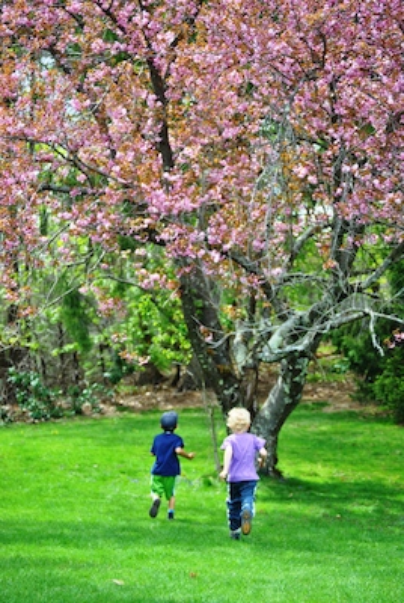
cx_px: 202
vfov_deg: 21.9
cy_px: 302
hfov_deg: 14.8
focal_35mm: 93
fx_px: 1560
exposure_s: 1/320
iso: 200
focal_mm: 62
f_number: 4.5
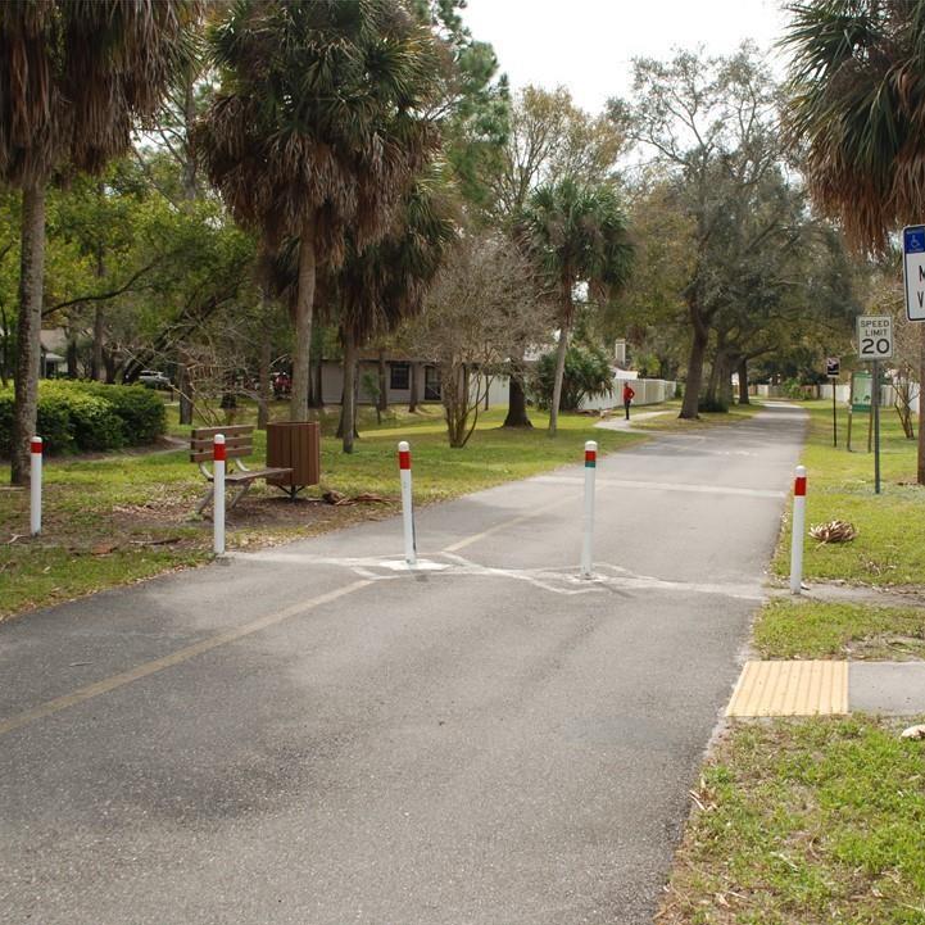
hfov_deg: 36.6
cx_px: 582
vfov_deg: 36.8
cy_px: 463
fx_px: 1391
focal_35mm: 46
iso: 250
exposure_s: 1/250
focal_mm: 24
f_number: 8
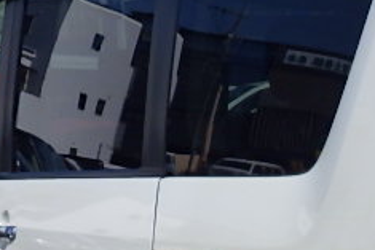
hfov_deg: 15.3
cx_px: 496
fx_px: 1324
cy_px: 325
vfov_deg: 10.6
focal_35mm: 127
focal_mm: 5
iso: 125
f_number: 4.2
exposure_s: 1/2000
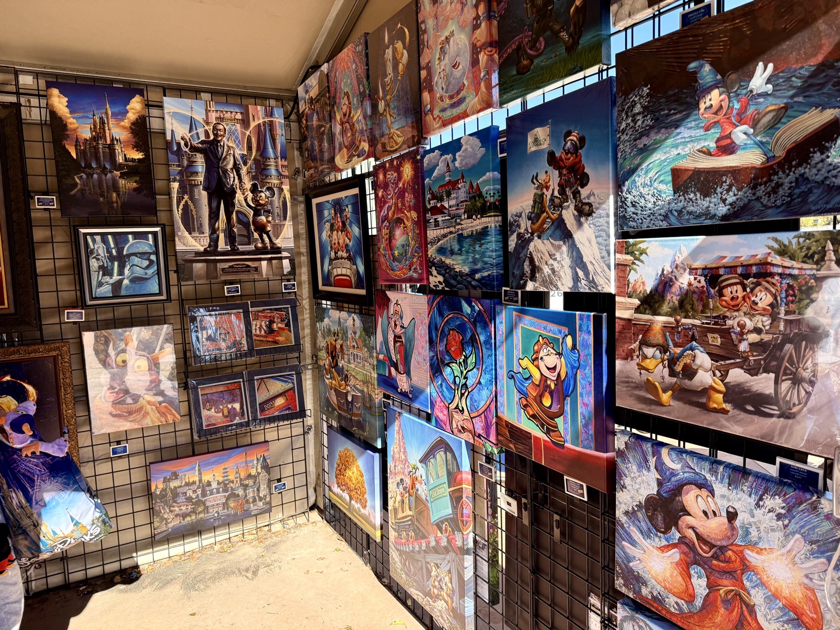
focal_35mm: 24
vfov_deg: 56.8
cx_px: 420
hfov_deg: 71.6
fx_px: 582
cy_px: 315
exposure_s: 1/1032
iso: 100
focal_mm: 6.76
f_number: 1.78
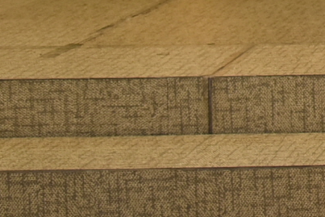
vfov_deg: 9.0
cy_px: -216
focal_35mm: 143
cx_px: 739
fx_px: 1291
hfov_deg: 12.0
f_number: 4
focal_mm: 24
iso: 800
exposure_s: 1/125
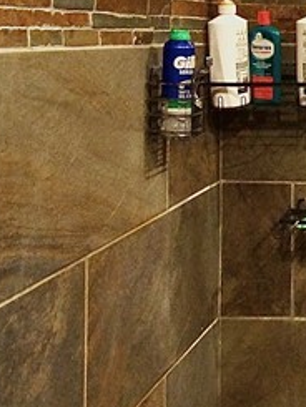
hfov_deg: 19.5
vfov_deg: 29.0
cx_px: 482
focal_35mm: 64
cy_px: 37
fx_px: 754
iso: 1600
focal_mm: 10
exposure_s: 1/60
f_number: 3.5
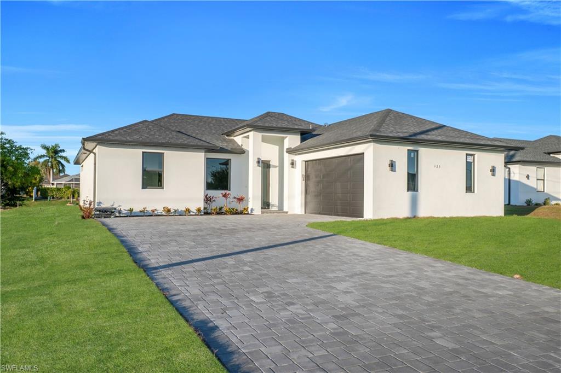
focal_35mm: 30
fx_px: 467
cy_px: 186
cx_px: 280
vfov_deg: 43.6
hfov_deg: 61.9
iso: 100
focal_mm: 20
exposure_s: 1/250
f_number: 8
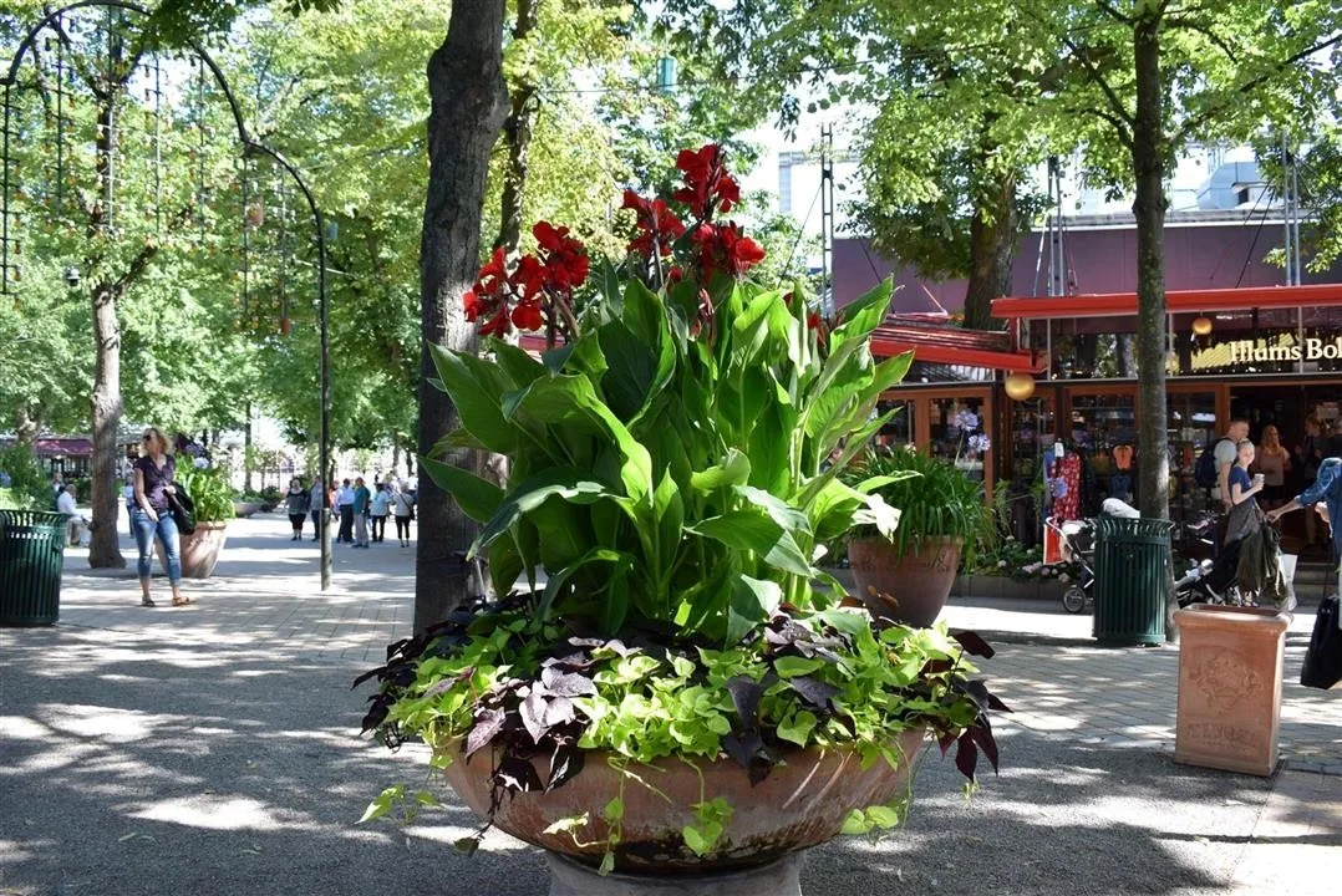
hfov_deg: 59.5
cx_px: 671
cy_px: 448
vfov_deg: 41.8
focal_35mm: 32
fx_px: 1175
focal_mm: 21
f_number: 7.1
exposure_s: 1/200
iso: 400
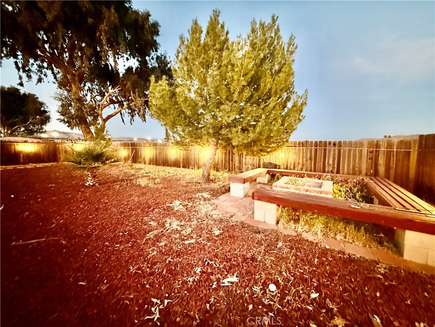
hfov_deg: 102.1
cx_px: 218
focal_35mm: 14
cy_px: 164
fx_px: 176
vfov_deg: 85.7
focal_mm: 2.22
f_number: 2.2
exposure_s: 1/30
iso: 1600
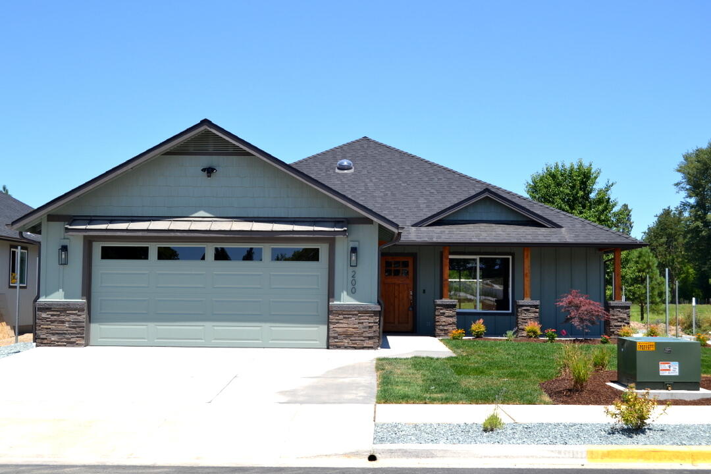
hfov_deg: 42.3
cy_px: 237
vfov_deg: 28.9
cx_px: 356
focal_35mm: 46
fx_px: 918
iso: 100
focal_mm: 31
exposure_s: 1/250
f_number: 8
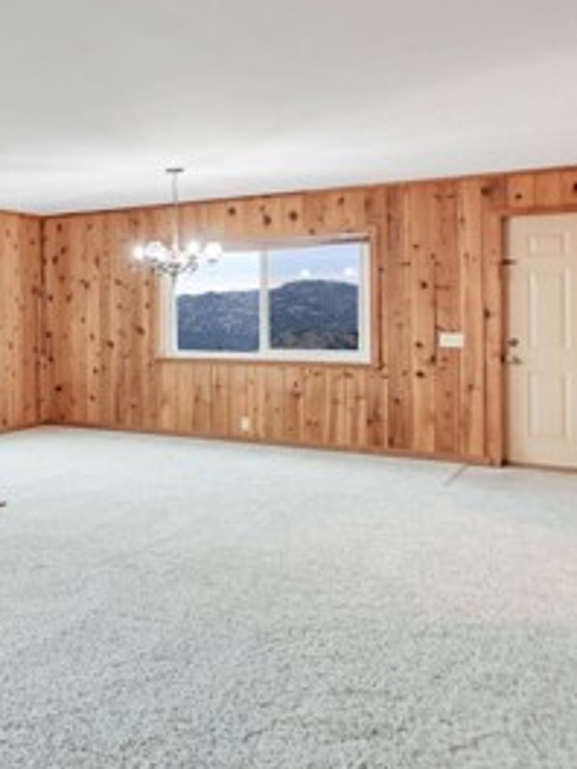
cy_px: 307
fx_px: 778
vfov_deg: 52.3
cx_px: -265
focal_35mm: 35
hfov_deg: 28.4
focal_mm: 10
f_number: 3.5
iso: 800
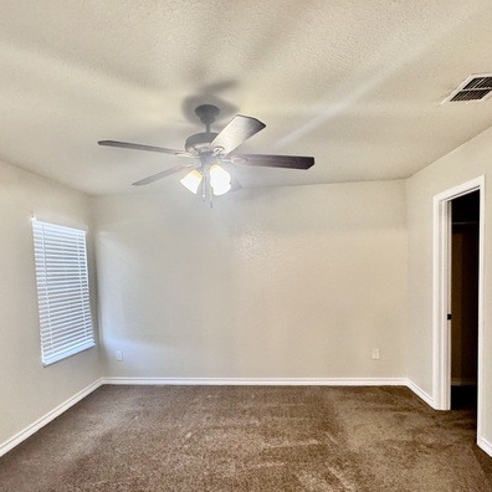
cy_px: 289
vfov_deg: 74.2
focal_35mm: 20
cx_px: 235
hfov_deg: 74.8
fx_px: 322
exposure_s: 1/60
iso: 250
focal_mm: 2.22
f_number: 2.2
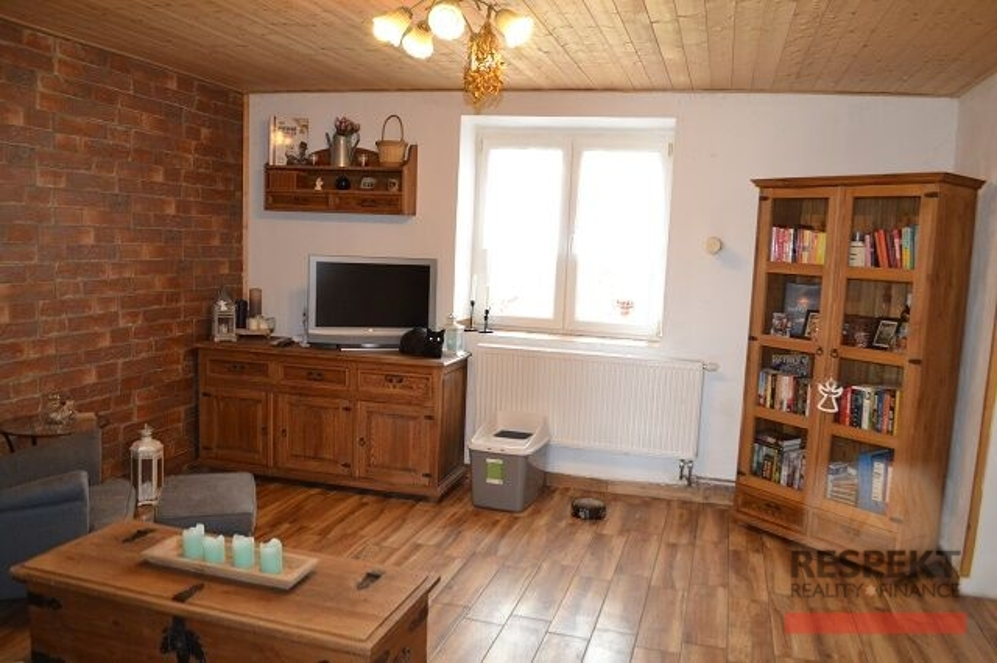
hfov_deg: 67.4
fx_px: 747
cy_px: 332
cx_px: 498
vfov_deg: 47.9
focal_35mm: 27
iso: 1000
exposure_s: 1/60
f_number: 3.5
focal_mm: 18
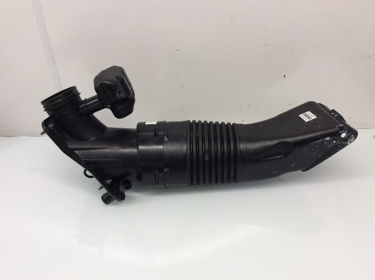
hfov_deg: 56.9
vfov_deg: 44.1
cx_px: 188
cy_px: 140
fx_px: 346
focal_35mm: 32
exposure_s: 1/60
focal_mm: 3.3
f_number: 2.4
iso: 40
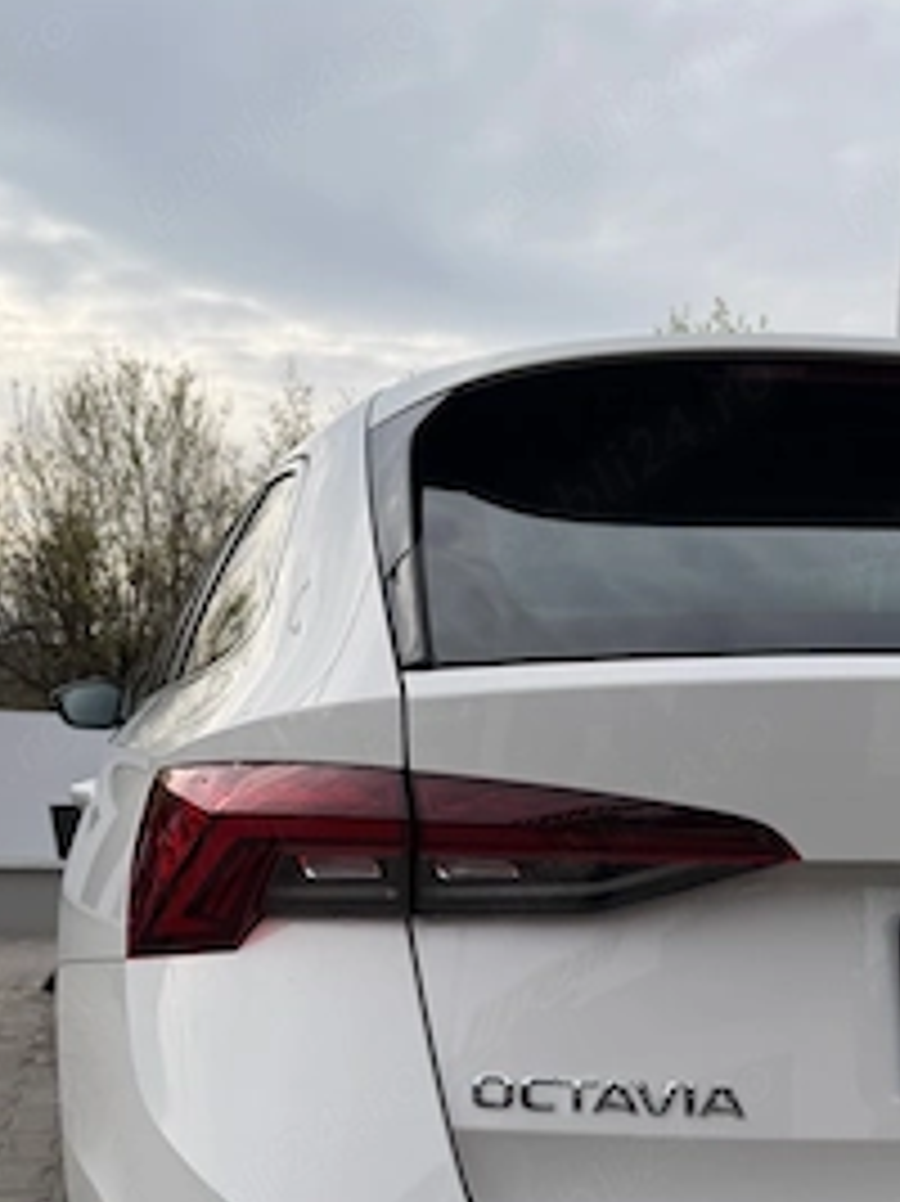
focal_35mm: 36
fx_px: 1249
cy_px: 873
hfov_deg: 39.5
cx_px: 369
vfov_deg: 49.7
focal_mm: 6.76
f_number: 1.78
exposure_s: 1/3953
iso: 80
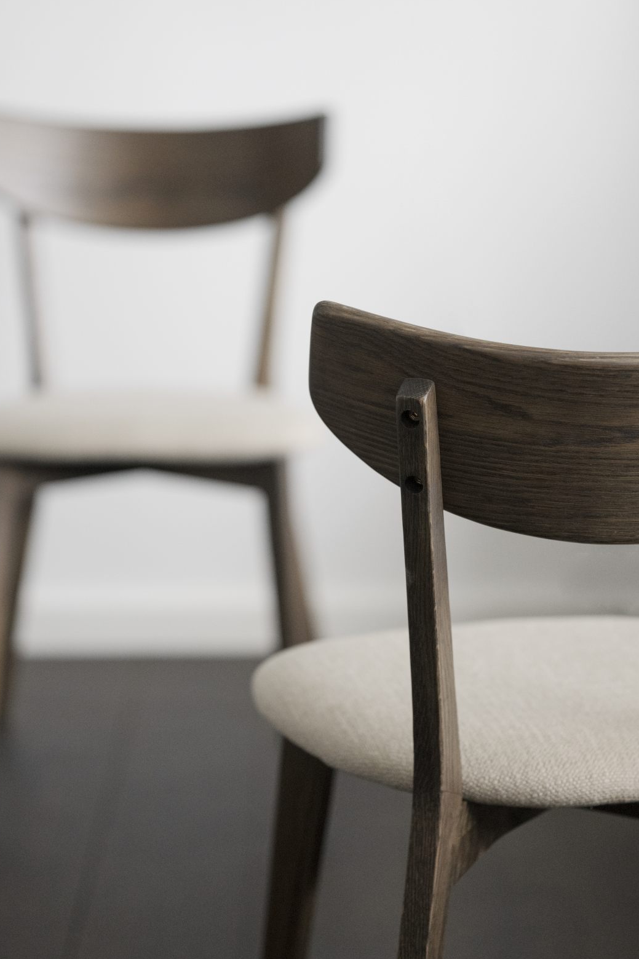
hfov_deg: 12.6
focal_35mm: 109
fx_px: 2904
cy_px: 370
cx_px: 283
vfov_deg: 18.7
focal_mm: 85
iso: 1600
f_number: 1.8
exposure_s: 1/200
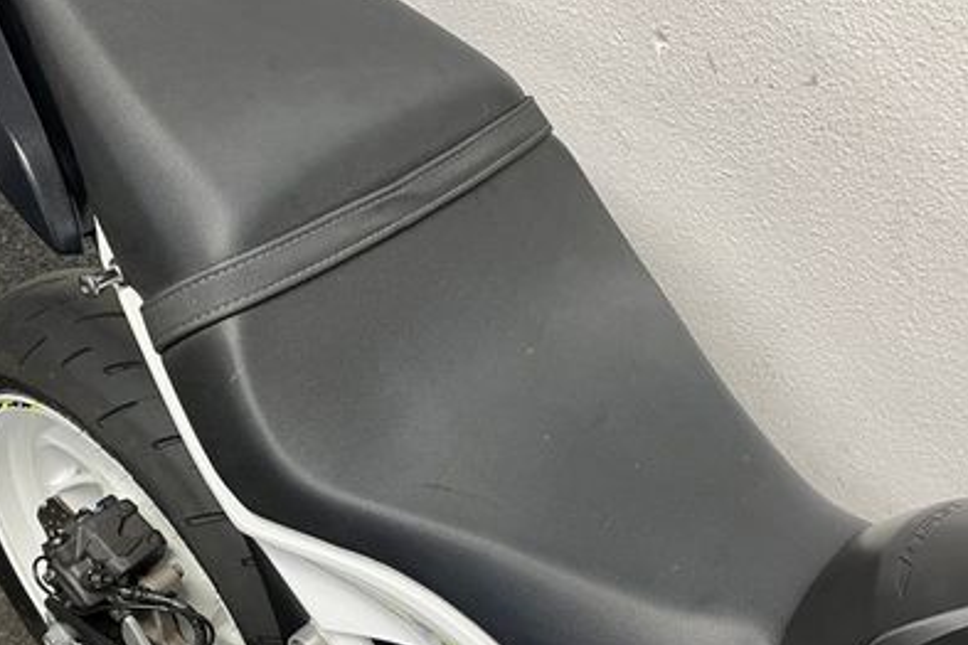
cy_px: 379
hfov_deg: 44.4
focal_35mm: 44
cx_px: 419
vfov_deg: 30.5
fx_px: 1183
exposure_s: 1/50
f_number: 1.6
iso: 100
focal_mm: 5.1
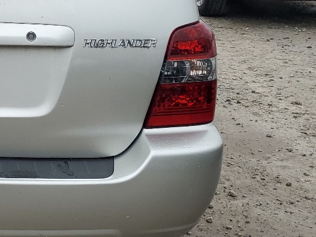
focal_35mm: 79
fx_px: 721
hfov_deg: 22.9
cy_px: 54
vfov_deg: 18.5
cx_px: -54
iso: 50
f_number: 1.5
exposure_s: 1/667
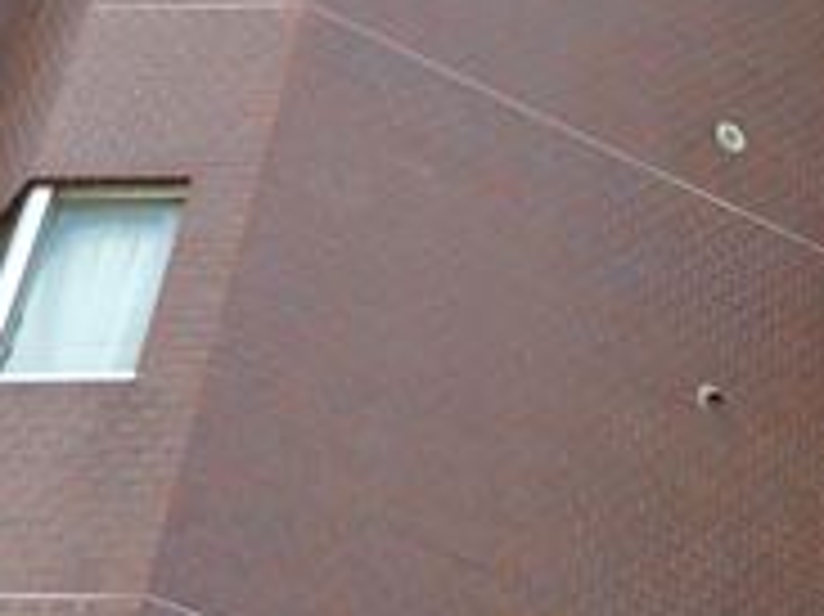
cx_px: 856
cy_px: -378
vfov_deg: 13.9
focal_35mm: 98
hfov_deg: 19.4
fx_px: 2331
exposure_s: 1/100
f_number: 3.1
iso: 100
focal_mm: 5
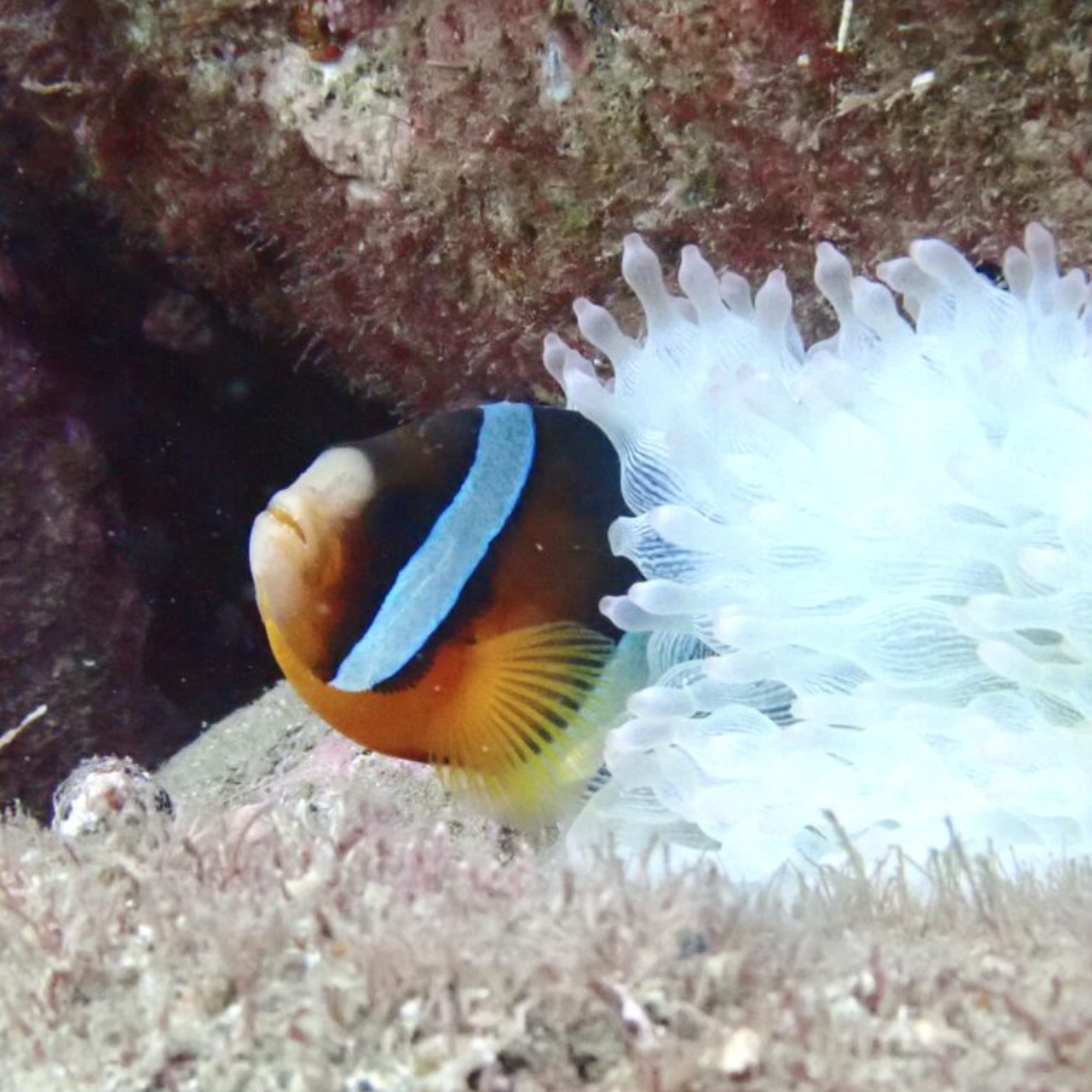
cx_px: 586
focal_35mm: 104
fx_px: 3712
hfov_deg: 16.7
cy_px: 546
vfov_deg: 16.7
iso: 1600
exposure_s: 1/160
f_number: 6.3
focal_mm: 15.66
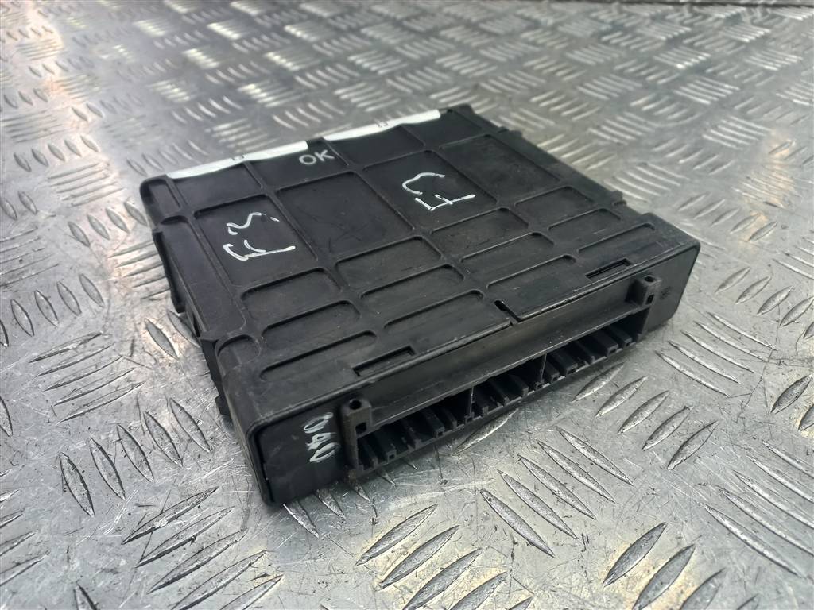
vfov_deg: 54.9
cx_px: 407
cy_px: 305
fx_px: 588
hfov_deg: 69.4
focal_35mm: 25
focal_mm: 4.6
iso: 64
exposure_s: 1/50
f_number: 1.8
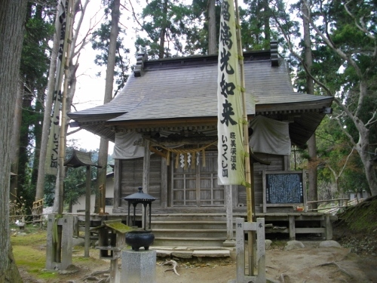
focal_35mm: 32
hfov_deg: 56.8
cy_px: 142
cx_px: 188
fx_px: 349
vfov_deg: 44.2
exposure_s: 1/100
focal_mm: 5.7
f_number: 2.9
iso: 141
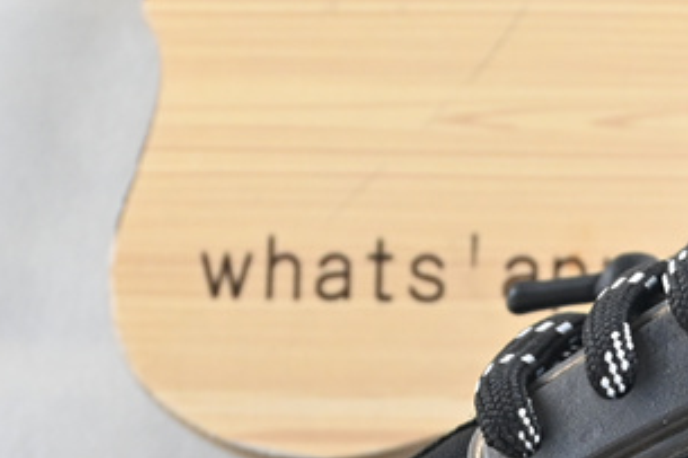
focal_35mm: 180
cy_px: 641
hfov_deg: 11.2
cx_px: 835
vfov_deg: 7.5
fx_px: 3437
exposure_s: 1/60
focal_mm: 30.5
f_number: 4.8
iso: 400
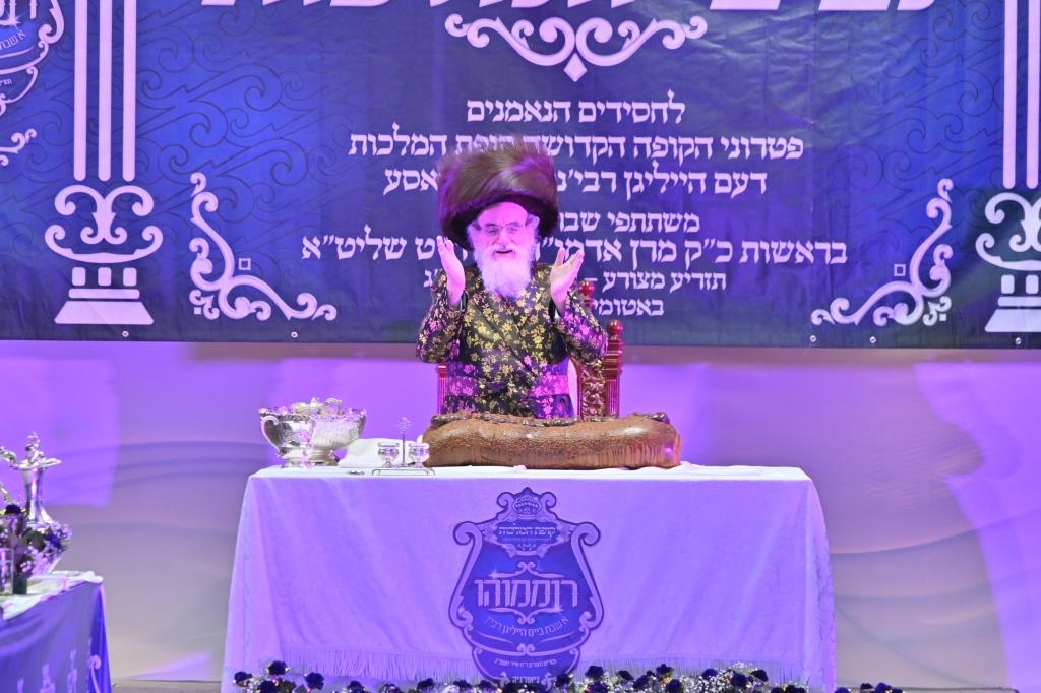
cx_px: 520
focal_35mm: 180
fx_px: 5203
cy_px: 346
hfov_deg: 11.4
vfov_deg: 7.6
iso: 640
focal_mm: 120
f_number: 4.5
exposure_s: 1/125
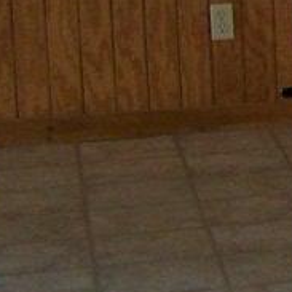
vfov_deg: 7.8
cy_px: -16
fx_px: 2119
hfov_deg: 7.1
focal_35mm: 222
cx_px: 849
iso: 160
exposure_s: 1/30
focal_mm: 5.85
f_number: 2.8
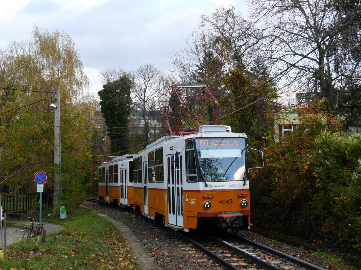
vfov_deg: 30.3
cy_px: 135
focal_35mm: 48
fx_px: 501
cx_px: 180
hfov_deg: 39.7
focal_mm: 10.2
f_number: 5
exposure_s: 1/200
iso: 100
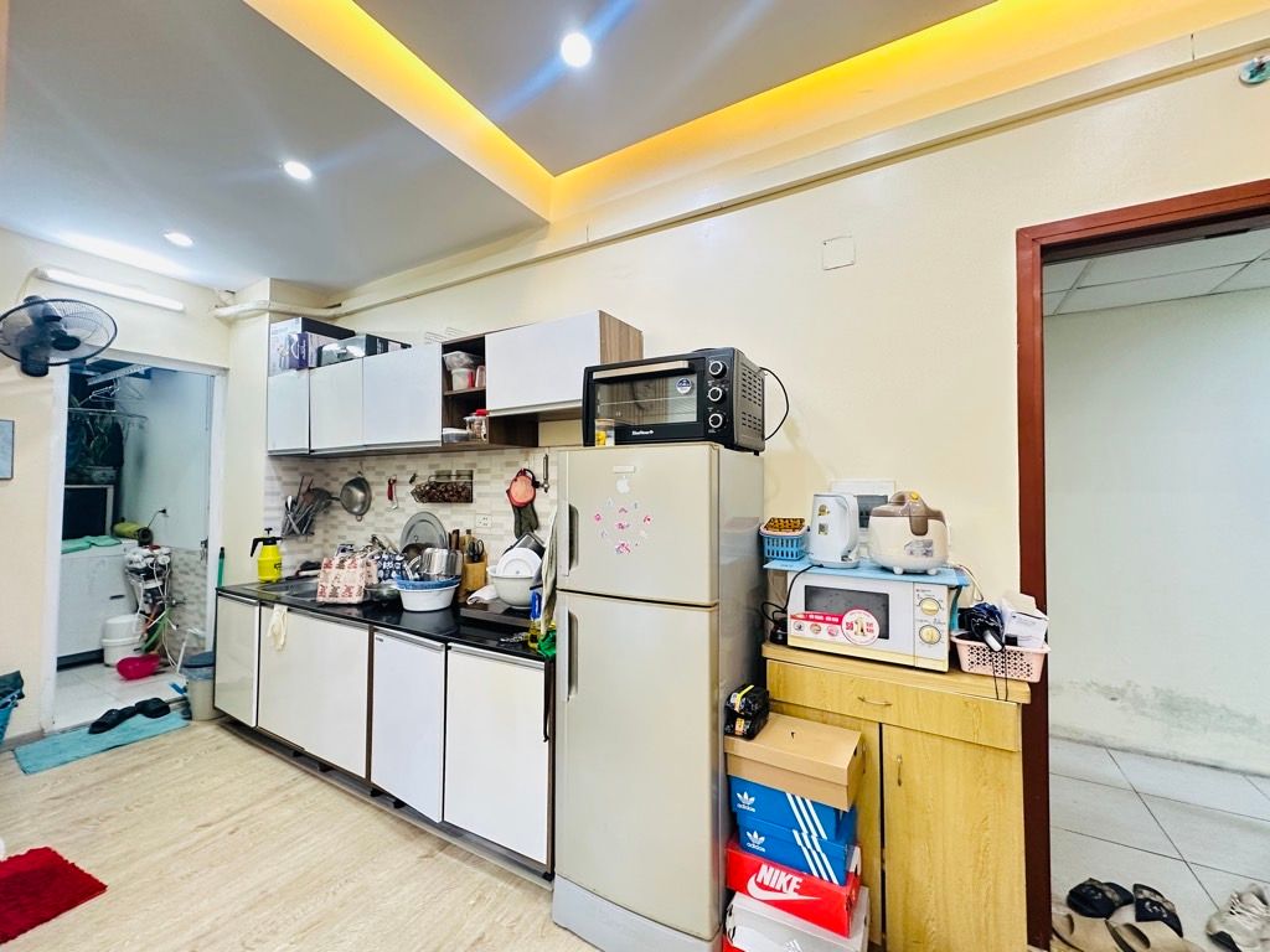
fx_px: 514
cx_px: 635
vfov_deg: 85.7
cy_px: 476
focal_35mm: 14
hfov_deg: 102.1
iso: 320
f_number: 2.2
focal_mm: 2.22
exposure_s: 1/50
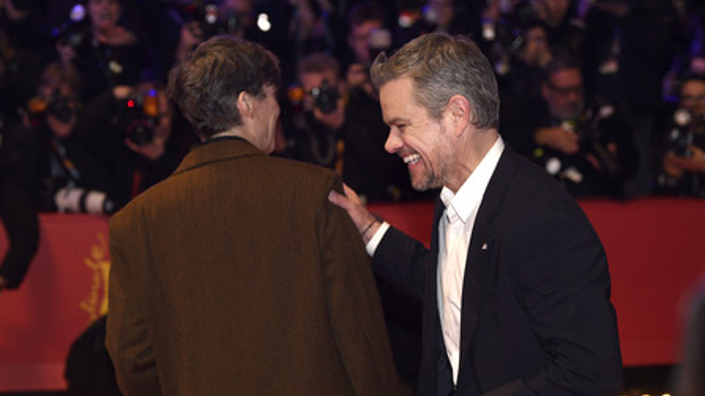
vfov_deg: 16.3
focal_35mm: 74
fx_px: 1383
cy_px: 232
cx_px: 352
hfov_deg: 28.6
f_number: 3.5
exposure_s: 1/640
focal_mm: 70
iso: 800
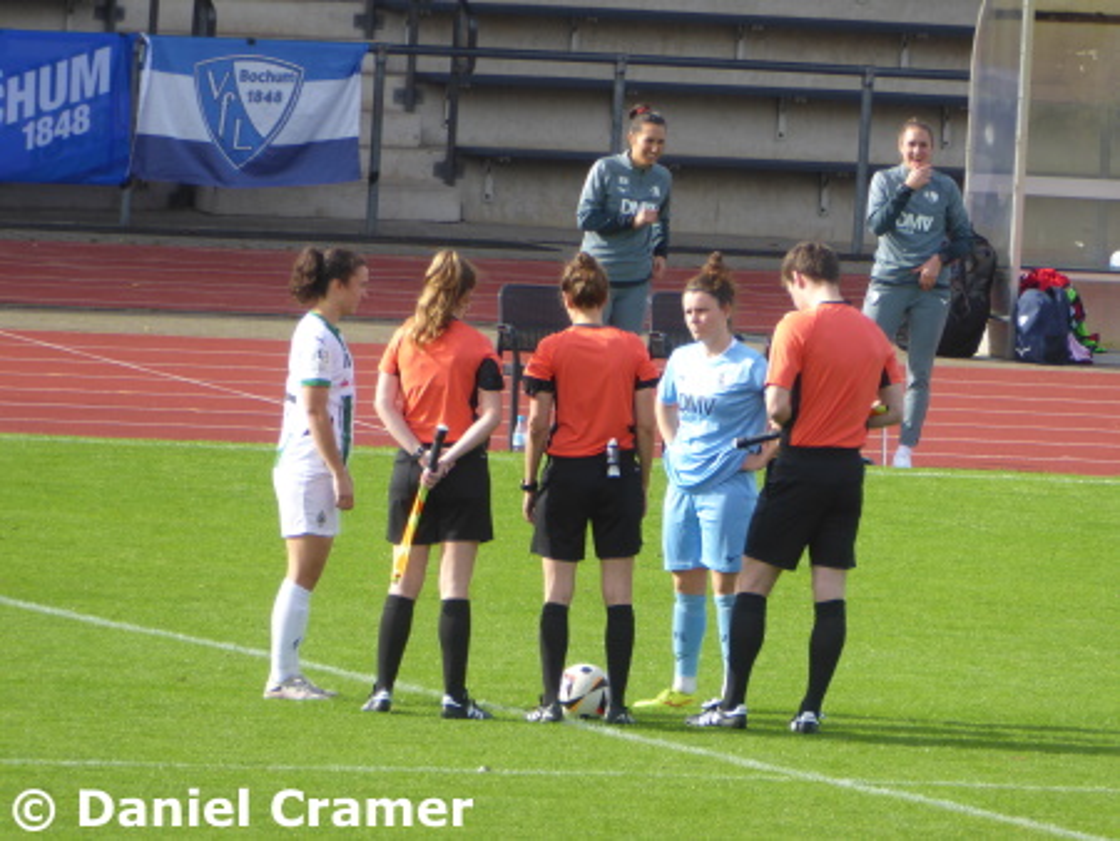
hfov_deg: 2.8
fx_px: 23308
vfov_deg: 2.1
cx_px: 560
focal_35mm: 720
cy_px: 420
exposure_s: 1/125
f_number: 6.4
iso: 100
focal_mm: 129
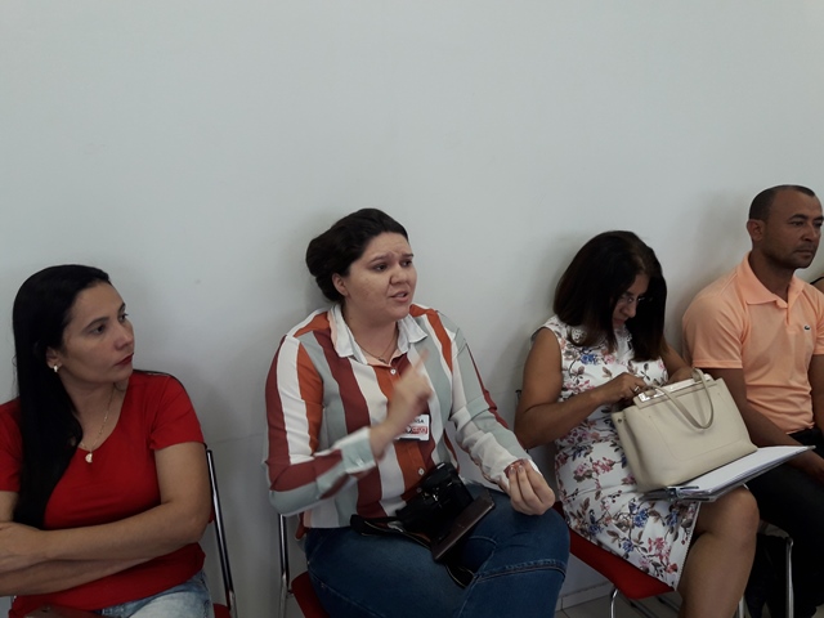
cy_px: 309
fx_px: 667
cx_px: 412
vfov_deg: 49.7
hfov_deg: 63.4
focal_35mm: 28
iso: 64
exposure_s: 1/40
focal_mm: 3.7
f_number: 1.9
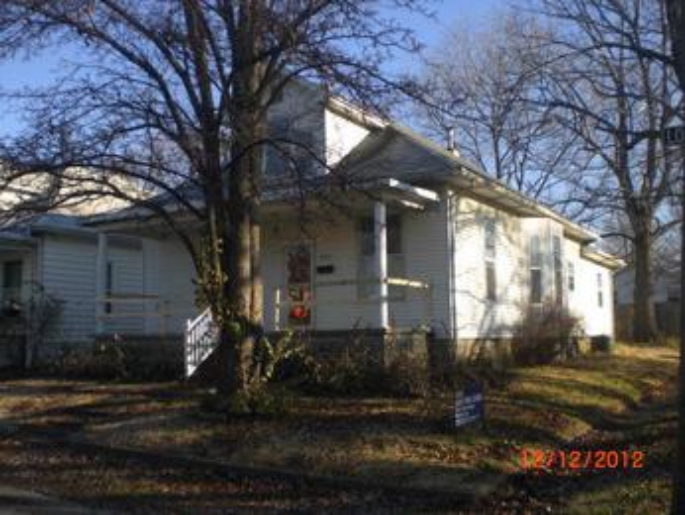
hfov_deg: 48.9
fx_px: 752
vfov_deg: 37.8
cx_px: 342
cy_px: 258
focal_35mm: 38
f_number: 3.1
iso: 50
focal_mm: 6.3
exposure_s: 1/250
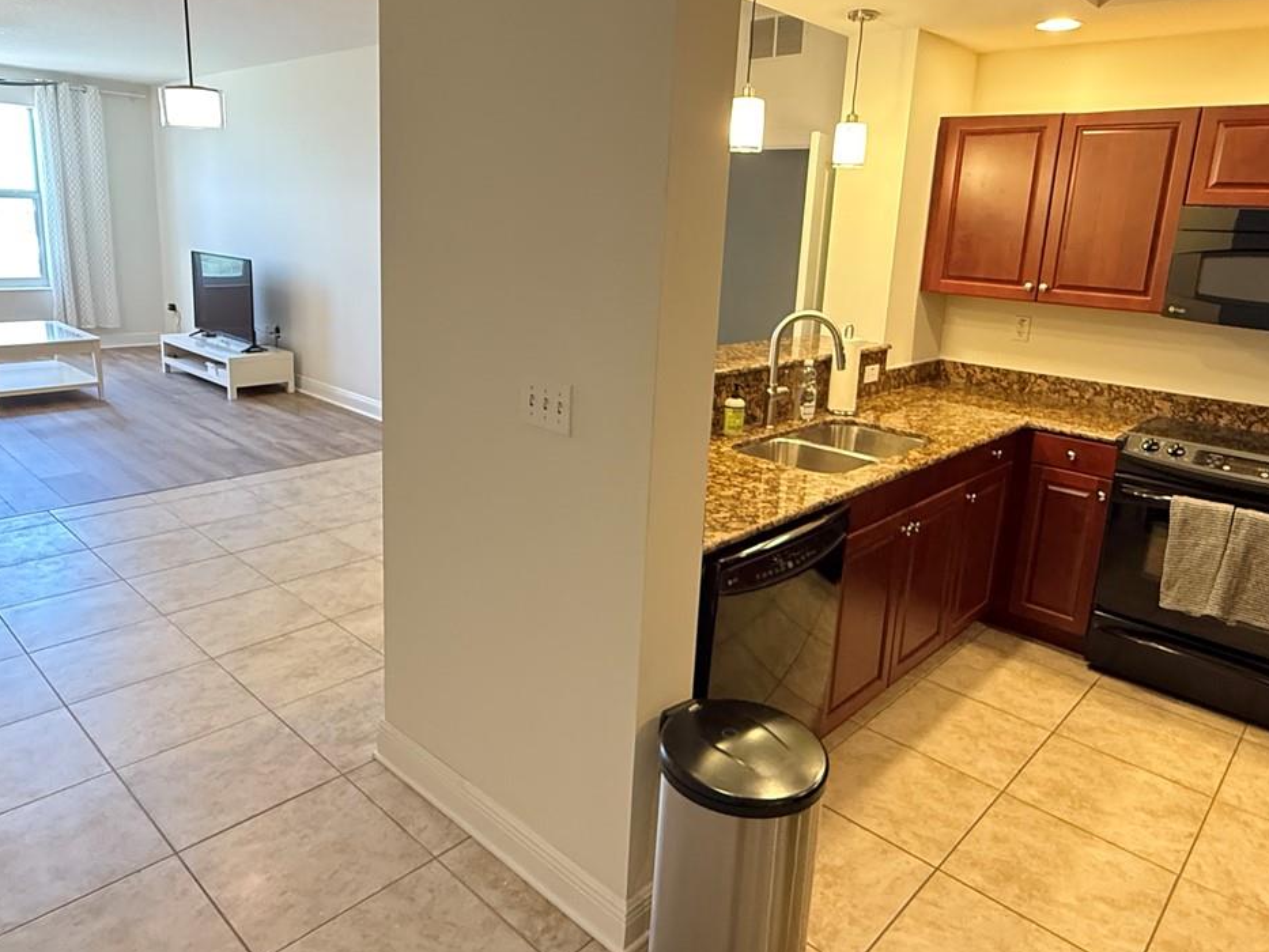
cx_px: 624
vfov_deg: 56.6
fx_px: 880
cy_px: 405
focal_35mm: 24
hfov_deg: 71.6
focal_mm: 2.22
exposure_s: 1/60
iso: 800
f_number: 2.2
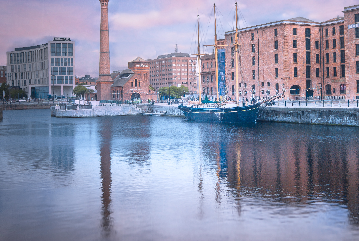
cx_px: 259
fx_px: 499
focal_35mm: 50
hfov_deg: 38.8
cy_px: 70
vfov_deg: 26.8
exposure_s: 1/25
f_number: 10
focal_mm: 20
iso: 100
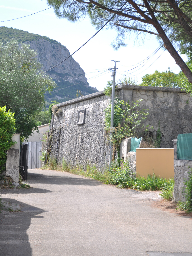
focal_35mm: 101
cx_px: 96
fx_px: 747
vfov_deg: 19.4
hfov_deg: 14.6
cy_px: 112
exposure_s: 1/250
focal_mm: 62
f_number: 5.3
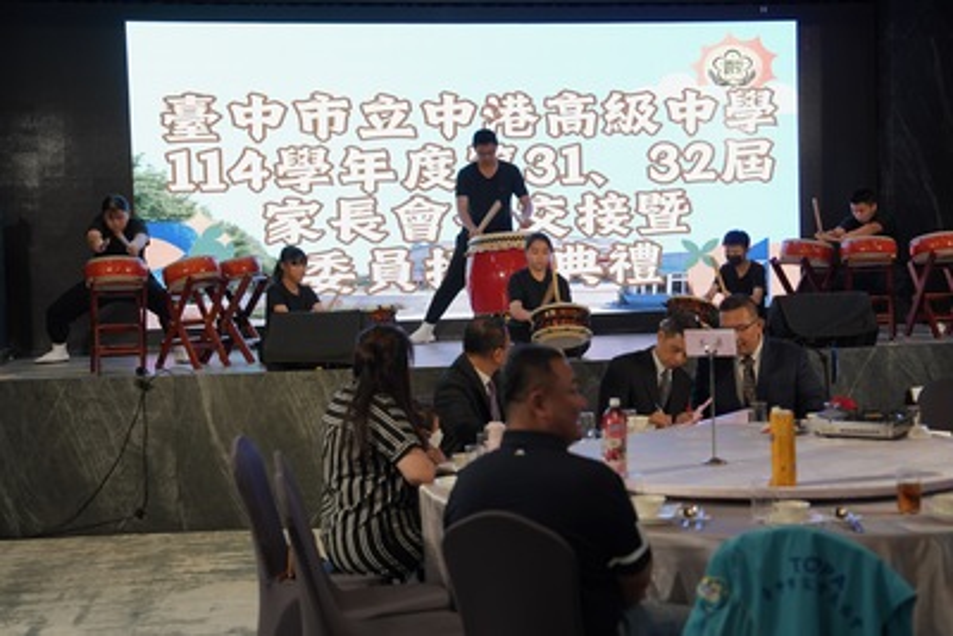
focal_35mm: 49
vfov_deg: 27.5
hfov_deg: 40.3
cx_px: 476
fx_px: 1298
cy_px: 318
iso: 250
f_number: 3.2
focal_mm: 49
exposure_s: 1/100
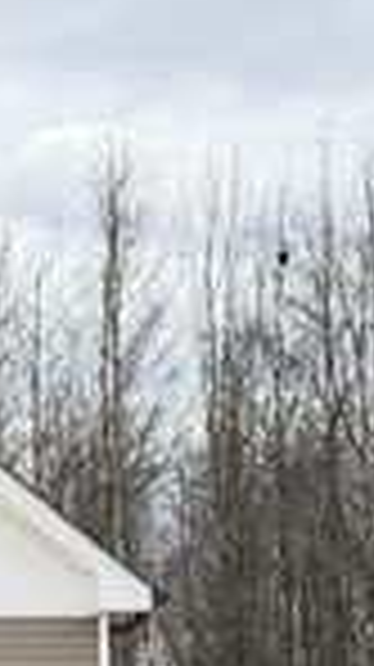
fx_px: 2492
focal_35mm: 141
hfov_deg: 8.0
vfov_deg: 15.1
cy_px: 603
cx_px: -514
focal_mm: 6.76
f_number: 1.78
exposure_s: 1/2208
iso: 80
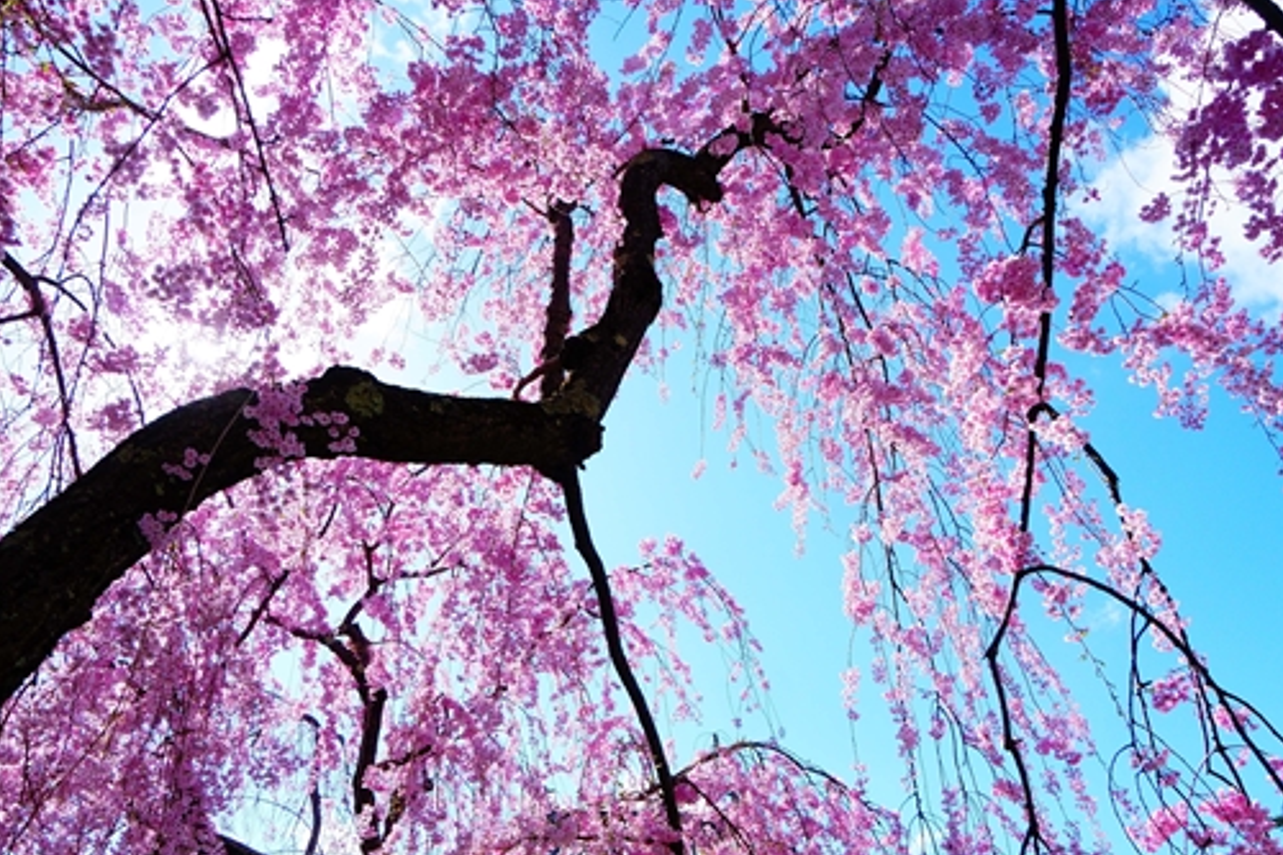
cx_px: 654
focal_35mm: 24
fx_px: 855
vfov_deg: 52.2
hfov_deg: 73.8
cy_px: 566
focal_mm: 10
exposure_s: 1/640
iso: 100
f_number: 8
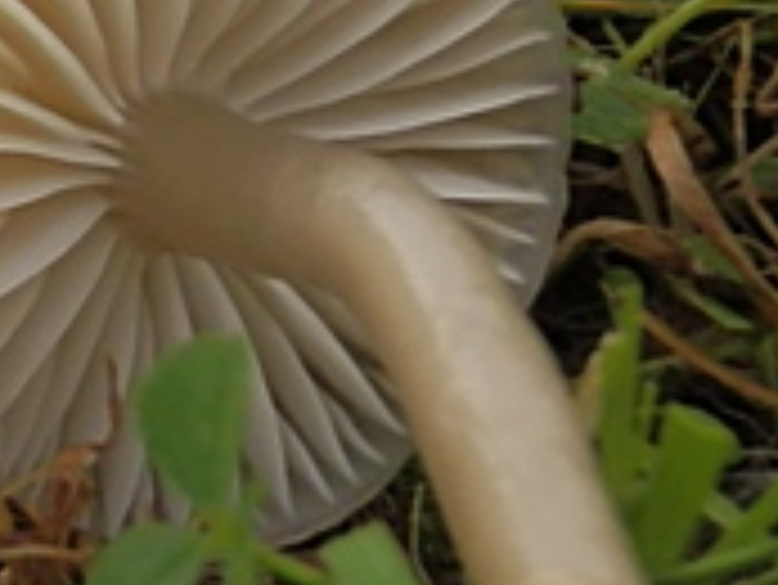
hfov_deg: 11.0
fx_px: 3846
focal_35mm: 171
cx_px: -481
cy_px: 180
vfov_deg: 8.7
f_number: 3.9
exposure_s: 1/320
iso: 100
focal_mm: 6.7
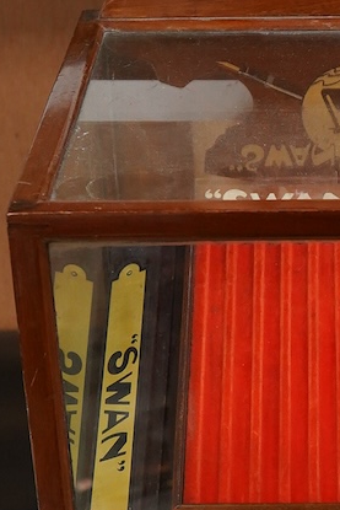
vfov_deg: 16.6
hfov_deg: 11.1
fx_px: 1727
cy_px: 414
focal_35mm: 122
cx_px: 371
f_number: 11
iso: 2500
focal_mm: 30
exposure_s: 1/100
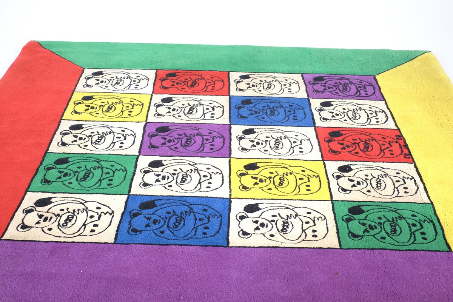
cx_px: 226
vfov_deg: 25.5
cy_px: 151
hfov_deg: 37.5
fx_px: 667
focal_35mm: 53
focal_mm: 35
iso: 800
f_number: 5.6
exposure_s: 1/50
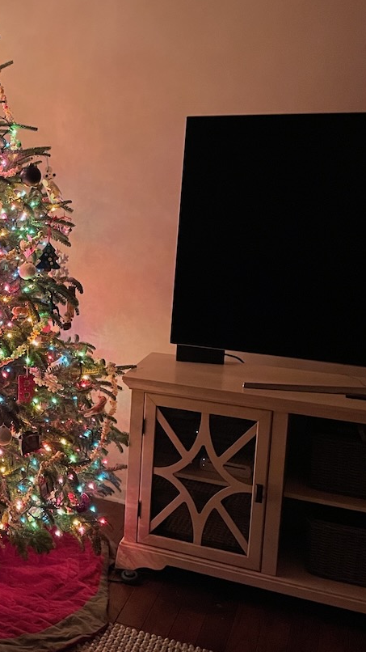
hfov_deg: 24.0
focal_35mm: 45
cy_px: 290
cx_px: -77
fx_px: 777
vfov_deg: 45.4
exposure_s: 1/30
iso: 800
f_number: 1.6
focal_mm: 4.2
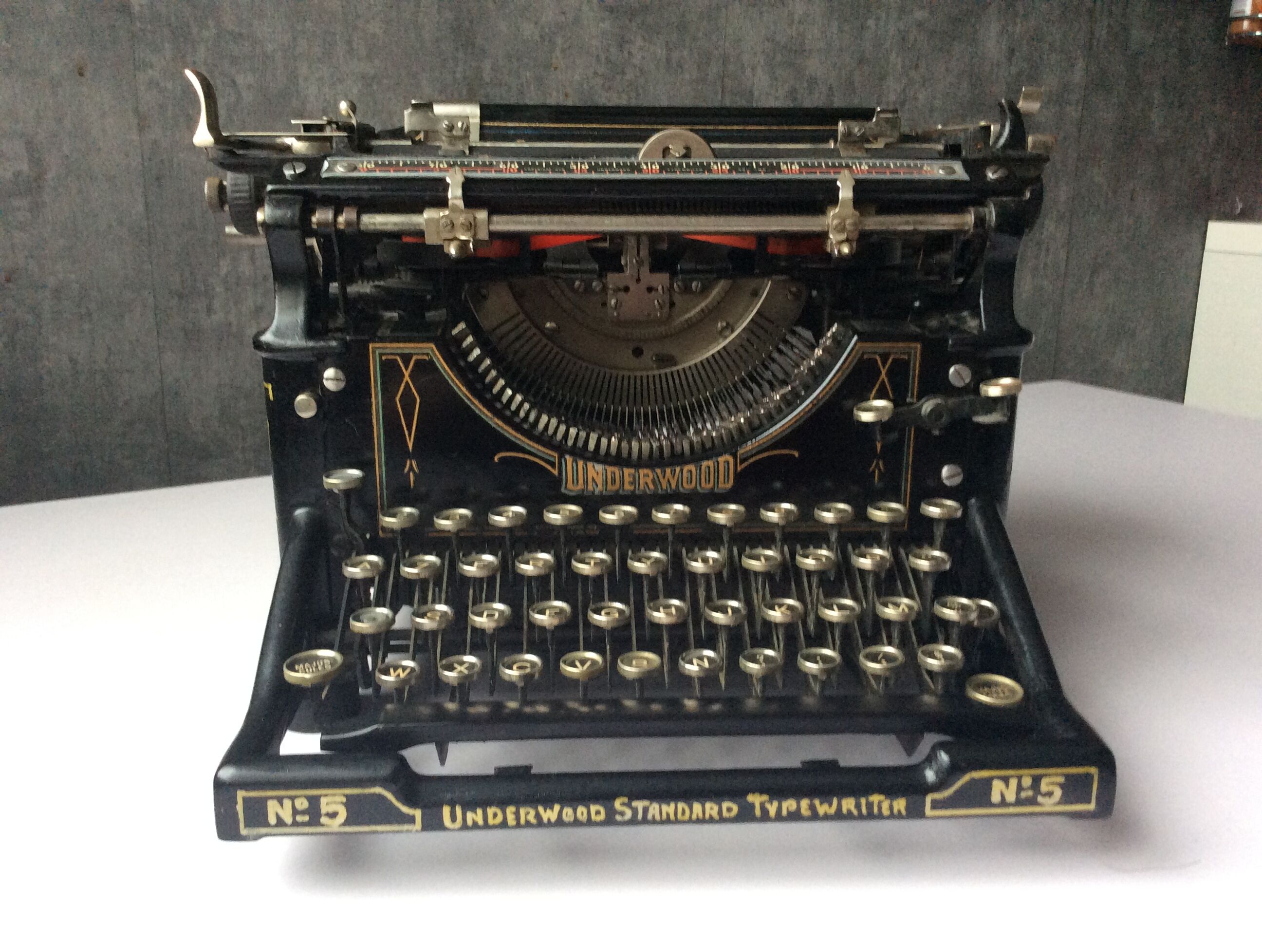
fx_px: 1165
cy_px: 472
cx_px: 631
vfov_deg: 44.1
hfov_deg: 56.9
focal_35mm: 32
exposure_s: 1/25
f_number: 2.4
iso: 125
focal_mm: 3.3
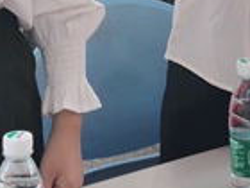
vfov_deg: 11.1
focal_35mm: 123
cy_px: -172
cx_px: 195
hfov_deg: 15.9
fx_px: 888
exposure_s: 1/109
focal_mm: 6.72
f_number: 1.69
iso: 50
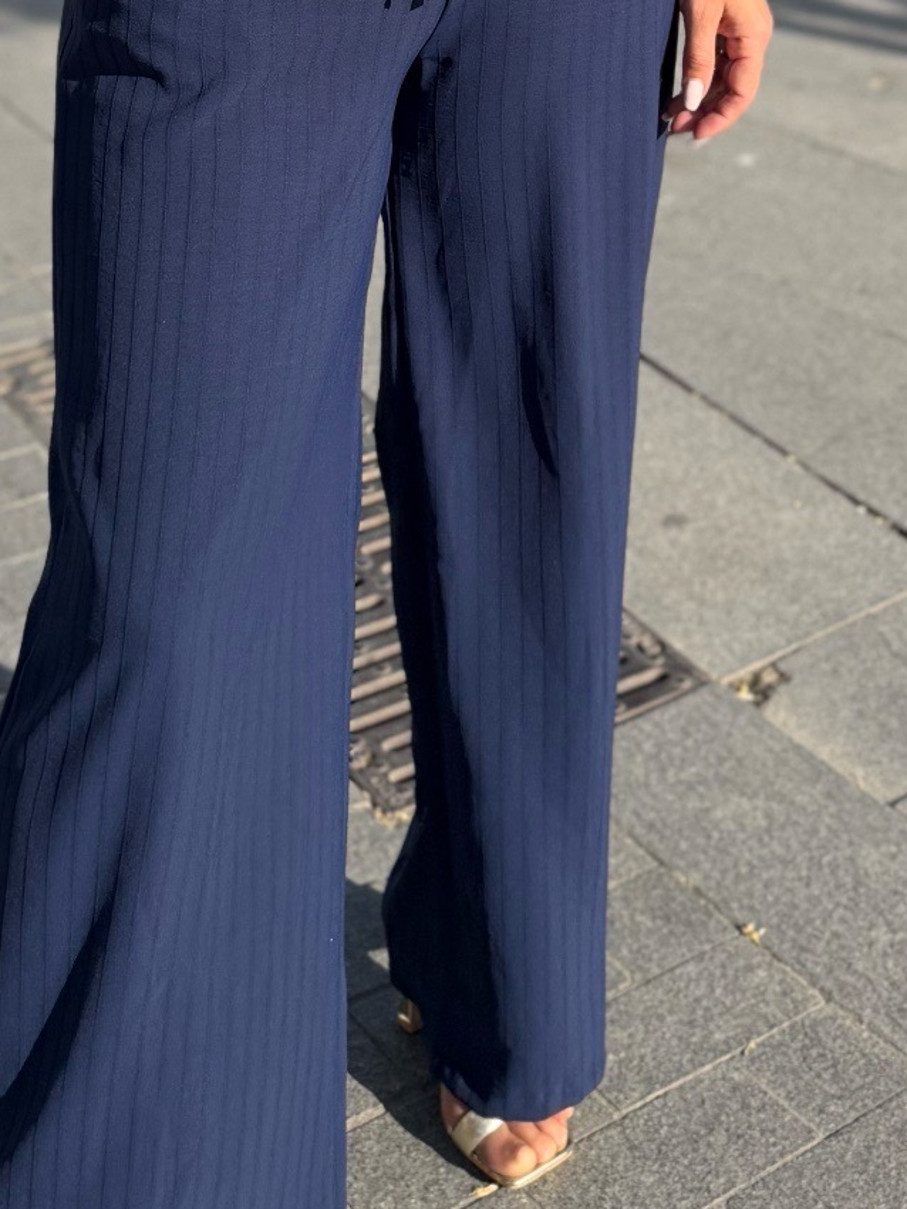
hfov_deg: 21.3
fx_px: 2409
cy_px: -199
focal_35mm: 69
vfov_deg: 25.6
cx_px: 530
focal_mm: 6.76
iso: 100
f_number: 1.78
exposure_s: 1/5319
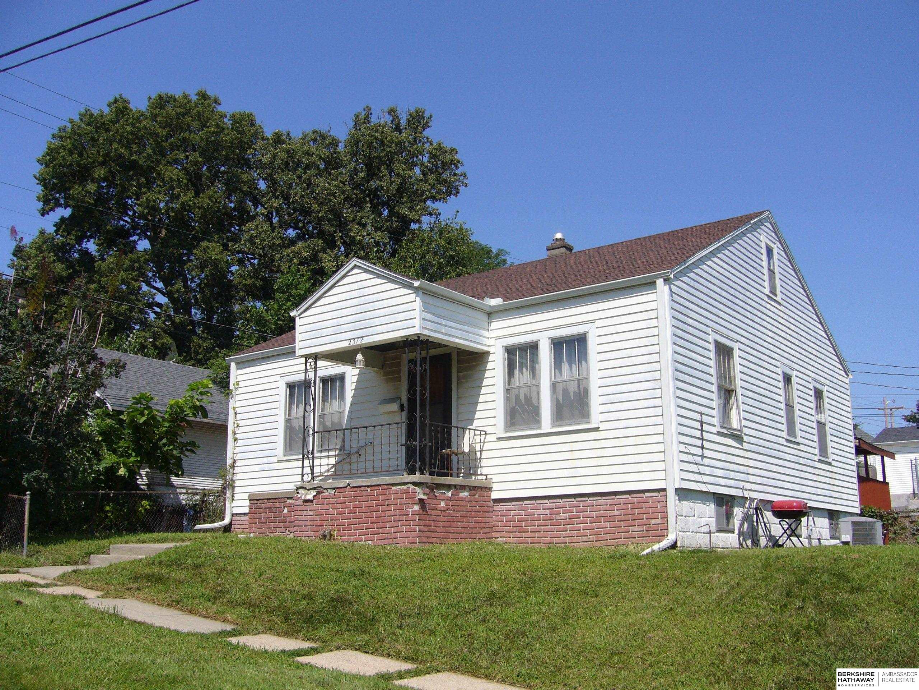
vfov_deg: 40.7
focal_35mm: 35
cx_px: 460
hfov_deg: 52.6
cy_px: 345
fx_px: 929
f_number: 5.6
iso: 80
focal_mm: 5.8
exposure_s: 1/500
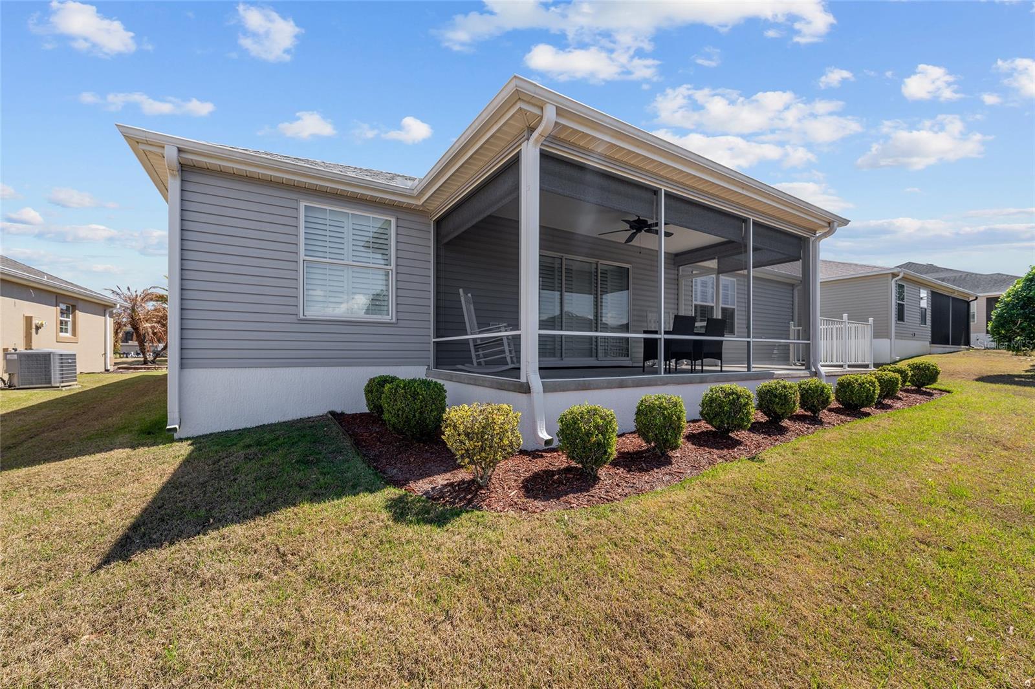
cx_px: 518
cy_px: 344
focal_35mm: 14
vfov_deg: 81.2
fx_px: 402
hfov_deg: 104.3
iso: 200
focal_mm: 14
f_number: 8
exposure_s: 1/320
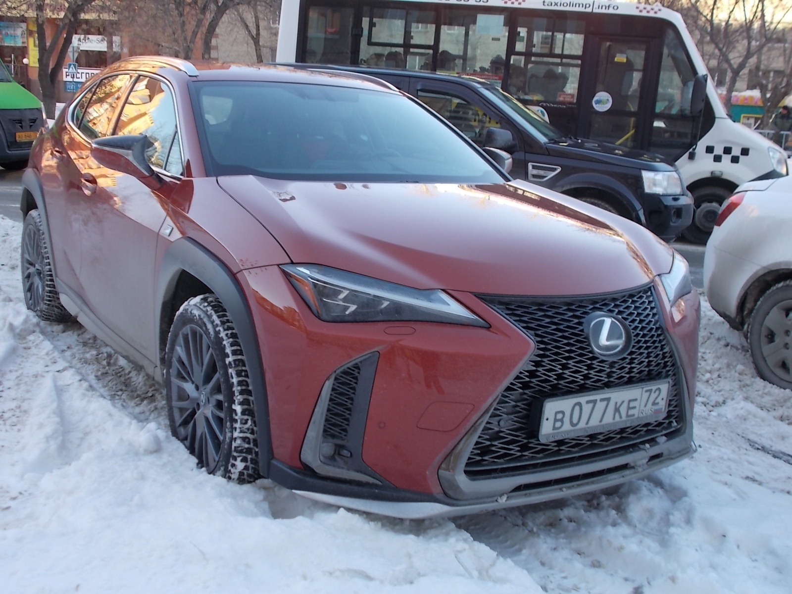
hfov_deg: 47.9
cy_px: 297
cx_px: 396
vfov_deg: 36.8
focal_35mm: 39
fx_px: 892
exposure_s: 1/80
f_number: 3.9
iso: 80
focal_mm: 6.9
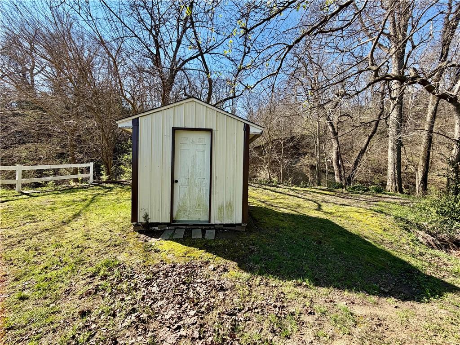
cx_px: 230
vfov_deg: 85.7
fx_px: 186
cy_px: 172
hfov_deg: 102.1
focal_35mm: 14
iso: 40
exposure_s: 1/514
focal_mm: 2.22
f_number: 2.2
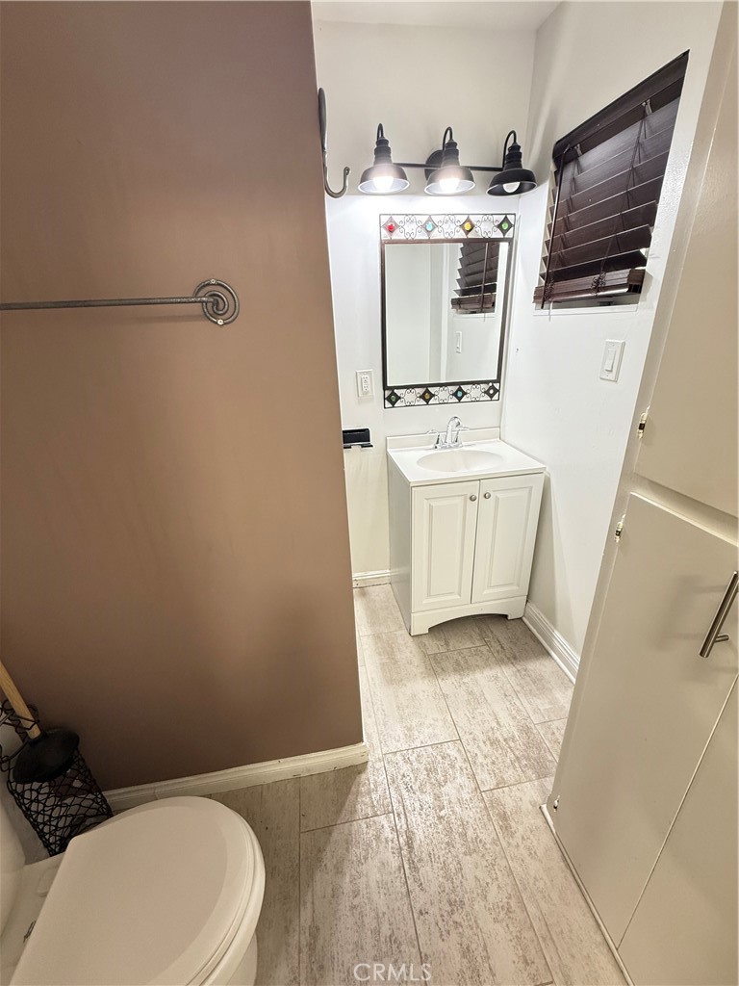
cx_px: 370
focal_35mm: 14
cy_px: 493
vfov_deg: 102.1
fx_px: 399
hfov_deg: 85.7
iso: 250
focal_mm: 2.22
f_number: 2.2
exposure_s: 1/60
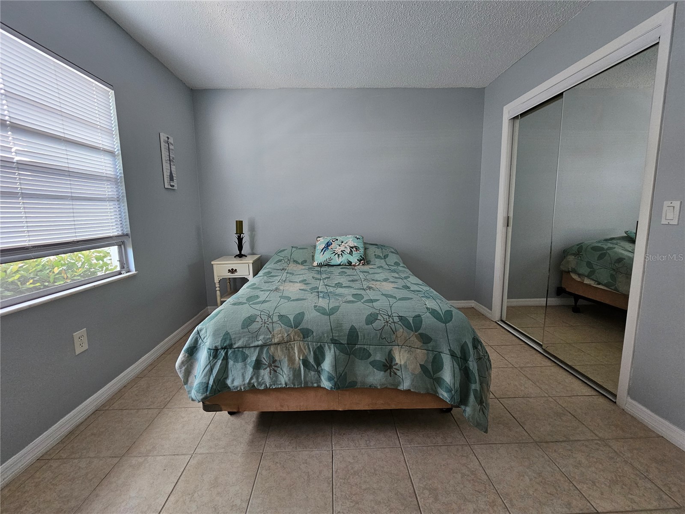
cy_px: 257
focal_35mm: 13
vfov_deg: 89.9
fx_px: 257
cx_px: 342
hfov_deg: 106.2
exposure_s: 1/60
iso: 250
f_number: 2.2
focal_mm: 2.2
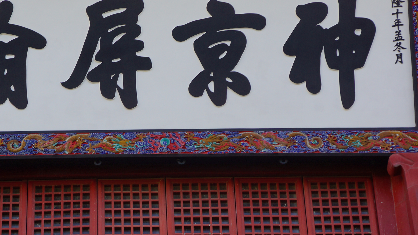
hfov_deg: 10.7
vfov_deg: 6.0
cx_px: 165
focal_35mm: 202
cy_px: 78
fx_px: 2239
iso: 125
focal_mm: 100
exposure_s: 1/160
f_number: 5.6
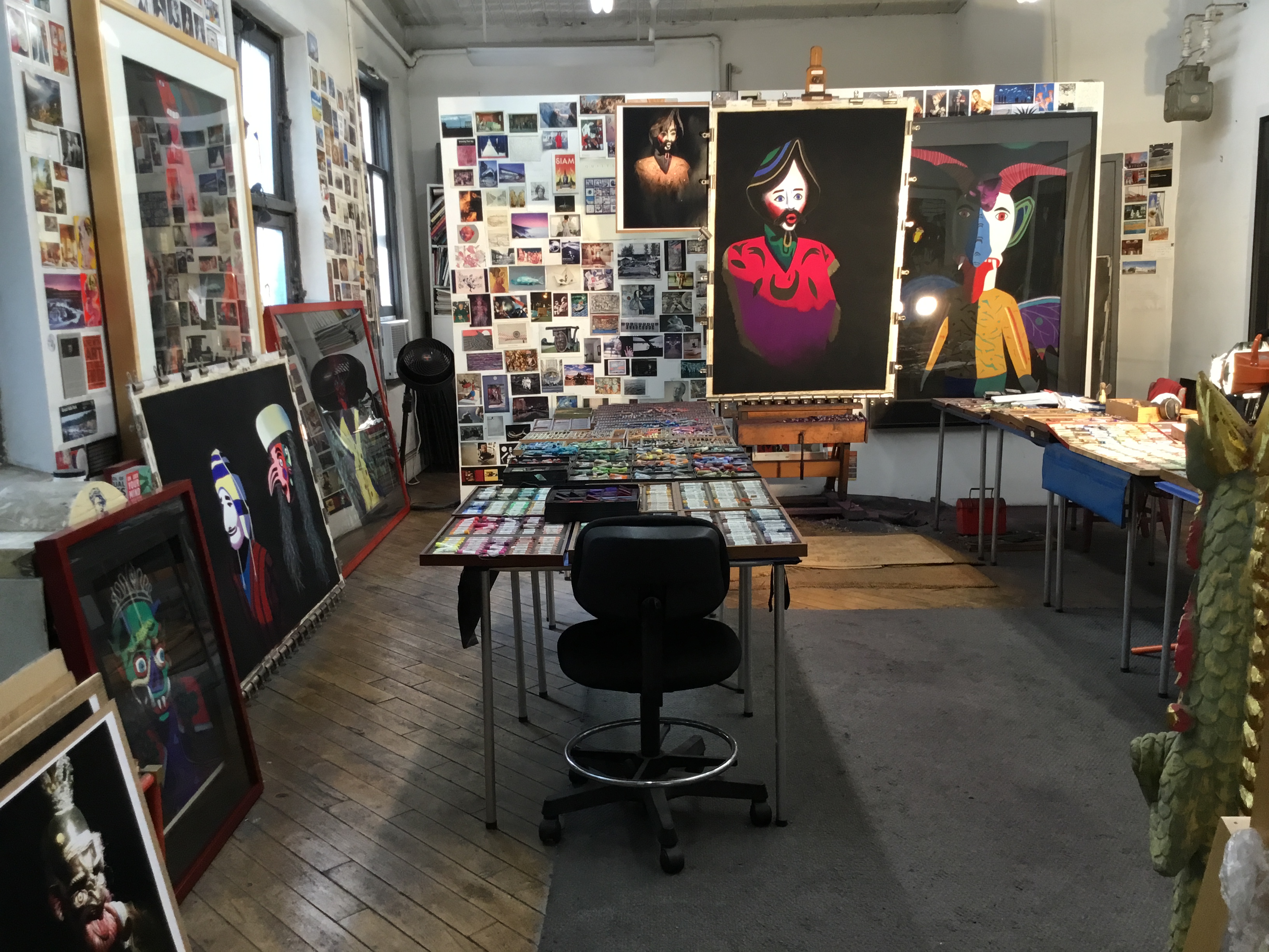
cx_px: 634
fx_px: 1136
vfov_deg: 45.4
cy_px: 476
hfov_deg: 58.4
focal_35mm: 31
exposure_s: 1/30
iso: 64
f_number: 2.4
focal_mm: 3.3
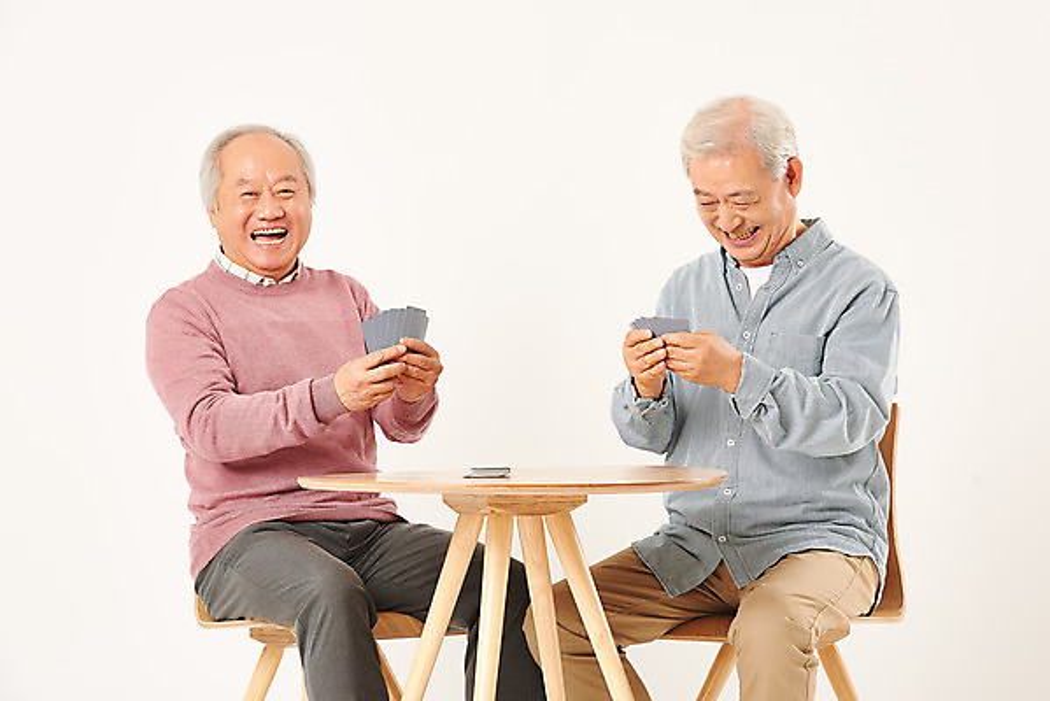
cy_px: 350
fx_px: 3268
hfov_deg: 18.3
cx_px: 525
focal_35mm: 112
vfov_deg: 12.2
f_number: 8
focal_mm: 112
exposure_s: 1/125
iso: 100
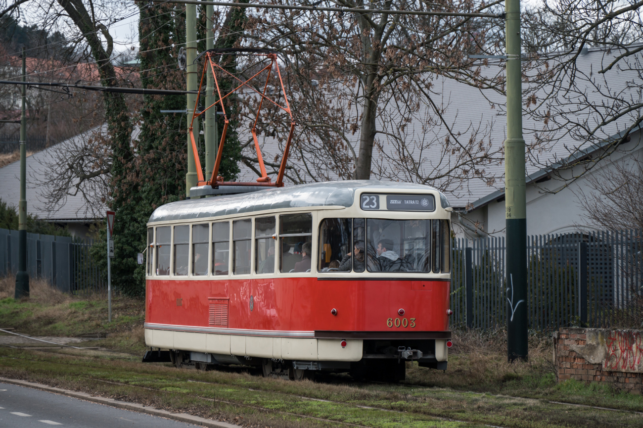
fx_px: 2677
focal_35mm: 150
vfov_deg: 9.1
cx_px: 322
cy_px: 214
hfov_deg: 13.7
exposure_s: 1/800
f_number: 6.3
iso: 200
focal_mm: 150
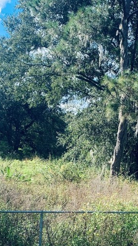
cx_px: 103
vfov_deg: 36.3
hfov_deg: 20.9
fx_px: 371
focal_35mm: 57
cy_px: 162
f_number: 1.8
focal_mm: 4.25
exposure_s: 1/754
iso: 25
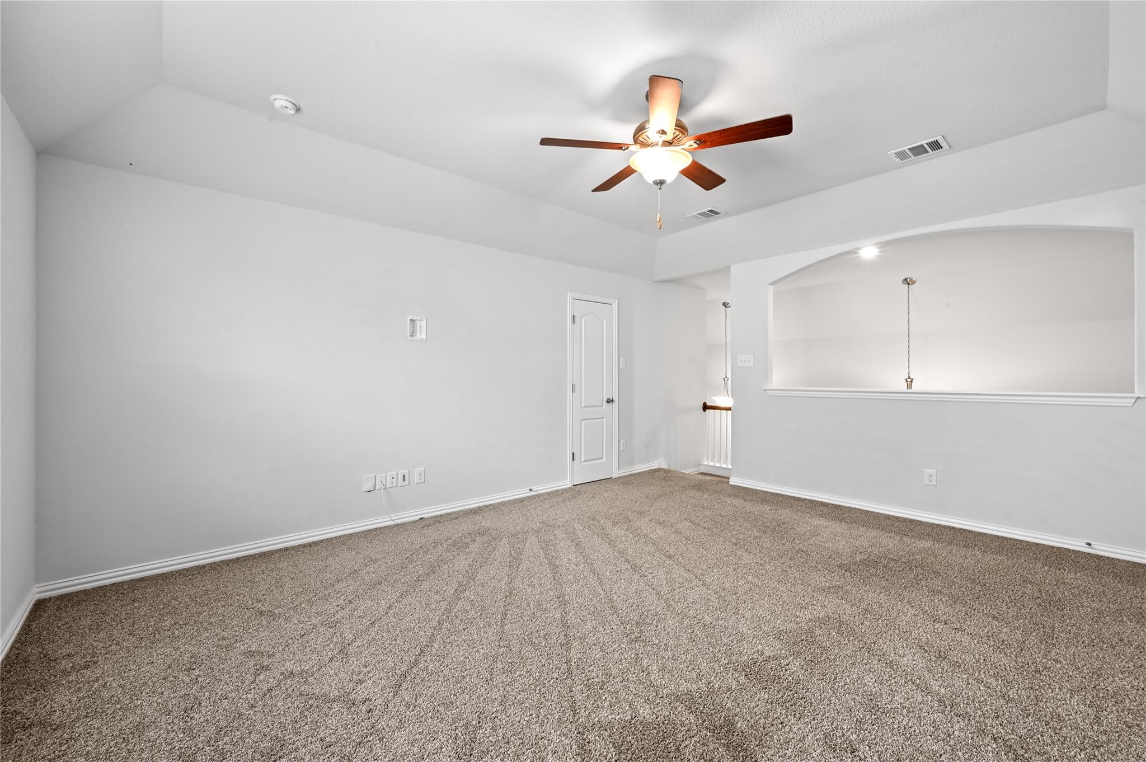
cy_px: 381
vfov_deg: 81.1
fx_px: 445
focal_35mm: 14
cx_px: 573
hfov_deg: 104.3
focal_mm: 14
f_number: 14
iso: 200
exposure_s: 1
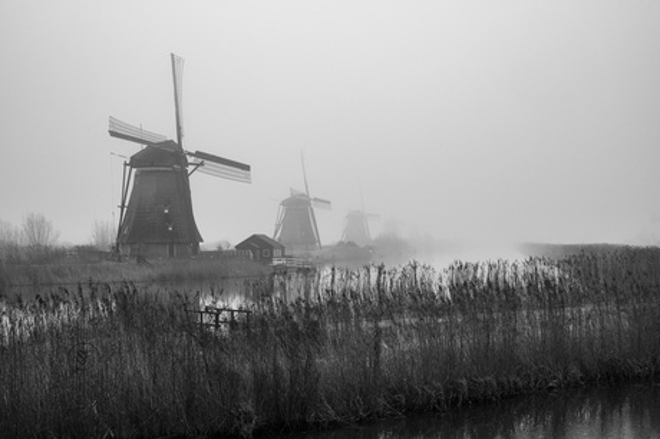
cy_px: 220
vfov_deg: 23.0
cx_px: 330
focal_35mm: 59
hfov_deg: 34.0
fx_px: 1081
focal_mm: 59
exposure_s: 1/125
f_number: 11
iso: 320
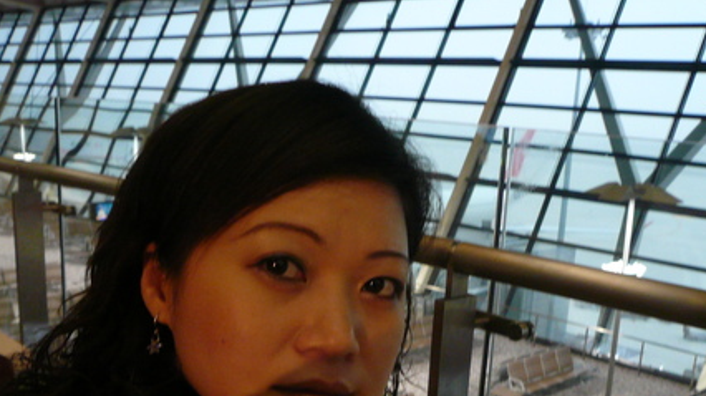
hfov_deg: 47.4
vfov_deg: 26.6
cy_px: 369
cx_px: 351
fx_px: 804
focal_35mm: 43
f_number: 2.8
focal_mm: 4.6
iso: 200
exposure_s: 1/13
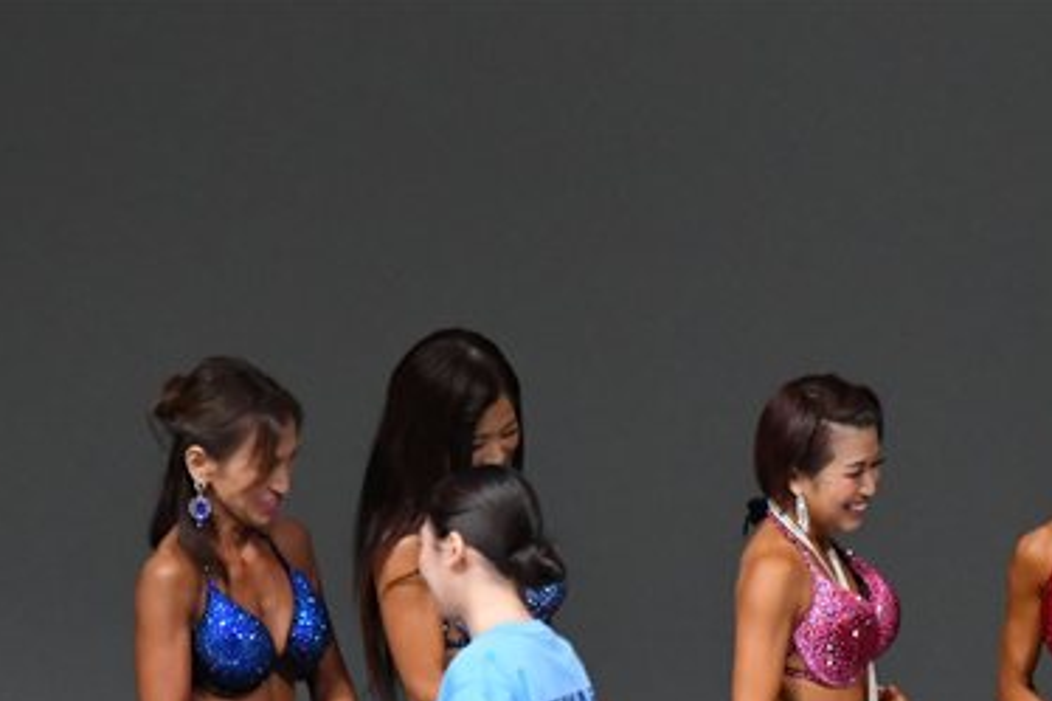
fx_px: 20884
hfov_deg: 2.9
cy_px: 721
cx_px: 955
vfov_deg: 1.9
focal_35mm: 715
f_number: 5.6
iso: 5000
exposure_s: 1/400
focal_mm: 230
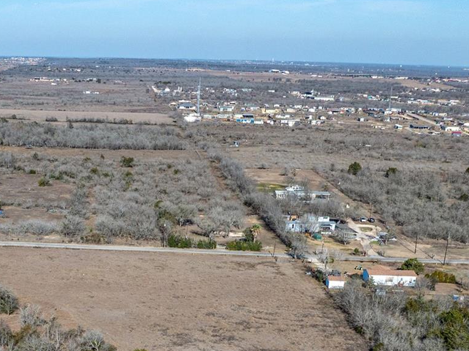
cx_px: 90
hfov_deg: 29.5
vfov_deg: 21.2
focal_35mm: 64
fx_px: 867
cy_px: 430
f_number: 2.8
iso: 110
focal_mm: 12.29
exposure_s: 1/3200
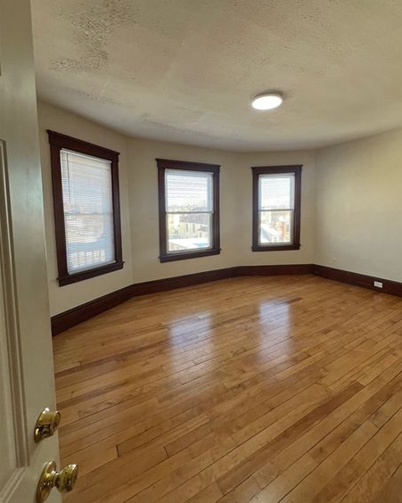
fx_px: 223
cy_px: 233
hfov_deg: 83.7
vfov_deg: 96.6
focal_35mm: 15
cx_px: 222
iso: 64
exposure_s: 1/99
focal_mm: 1.57
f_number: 1.8
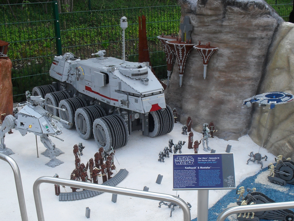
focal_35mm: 45
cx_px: 156
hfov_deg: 42.1
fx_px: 382
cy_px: 132
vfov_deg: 32.1
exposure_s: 1/90
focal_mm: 6.3
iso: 100
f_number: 8.4
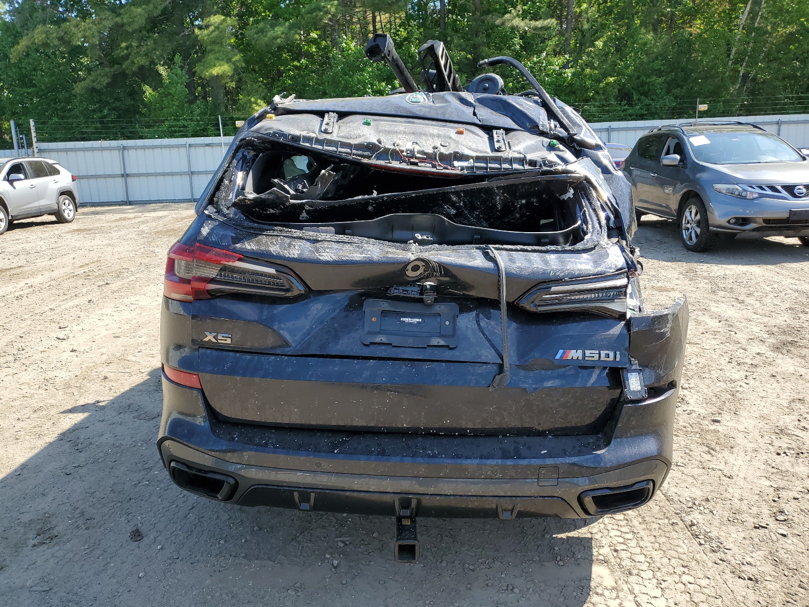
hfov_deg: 67.3
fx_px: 608
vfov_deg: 53.1
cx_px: 404
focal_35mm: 26
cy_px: 304
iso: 50
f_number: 1.5
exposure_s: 1/1250
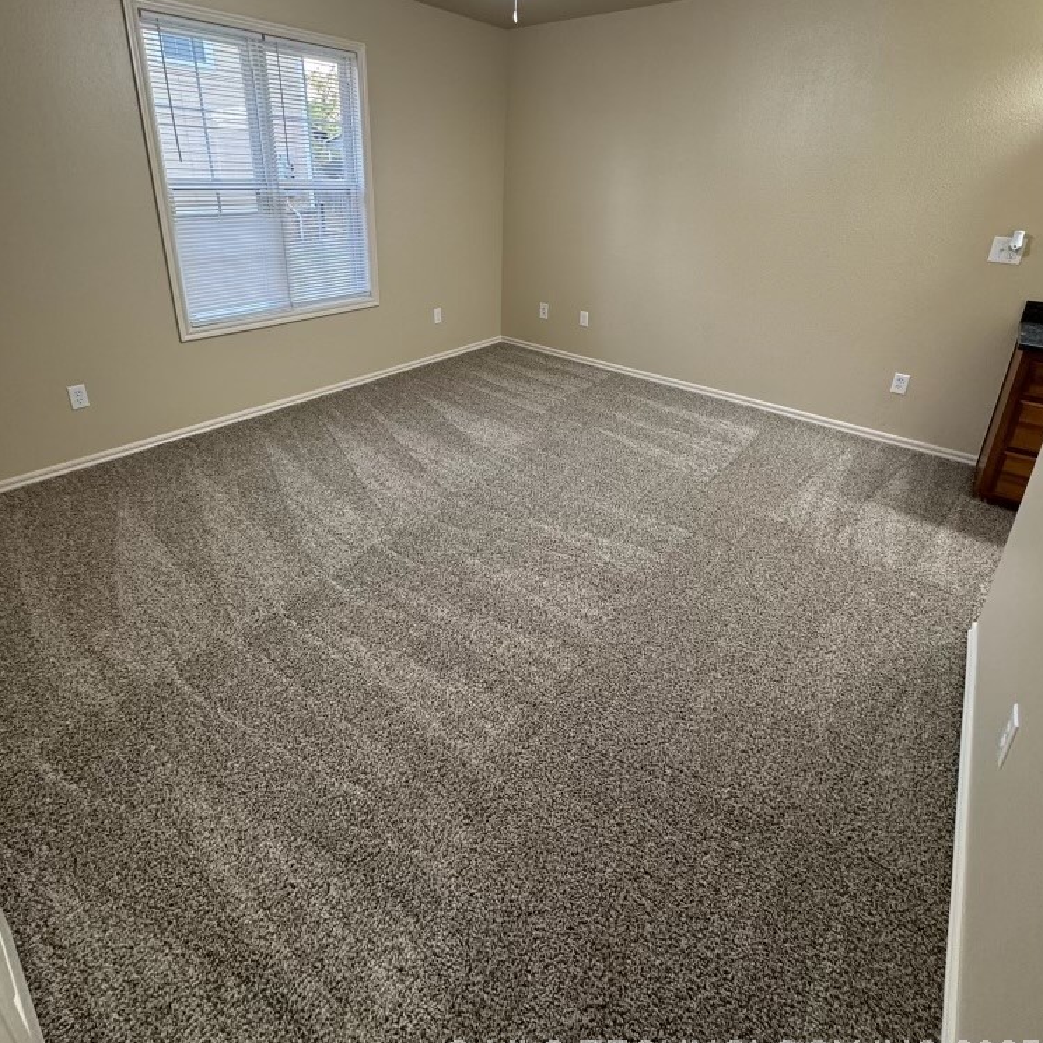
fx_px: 580
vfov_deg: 82.1
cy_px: 379
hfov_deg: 84.0
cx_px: 514
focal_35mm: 17
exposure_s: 1/60
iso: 250
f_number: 2.2
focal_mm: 2.22
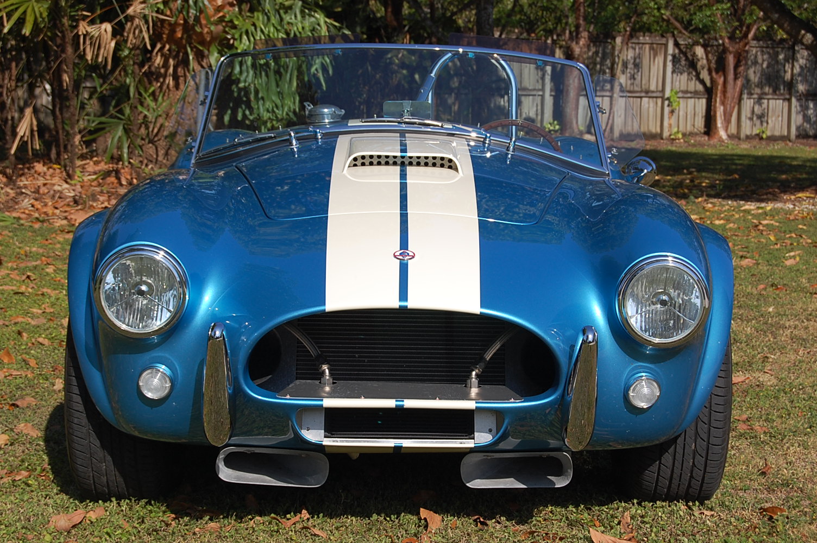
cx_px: 408
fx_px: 1769
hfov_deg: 26.0
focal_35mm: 78
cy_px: 272
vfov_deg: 17.5
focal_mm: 52
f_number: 10
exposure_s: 1/400
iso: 200
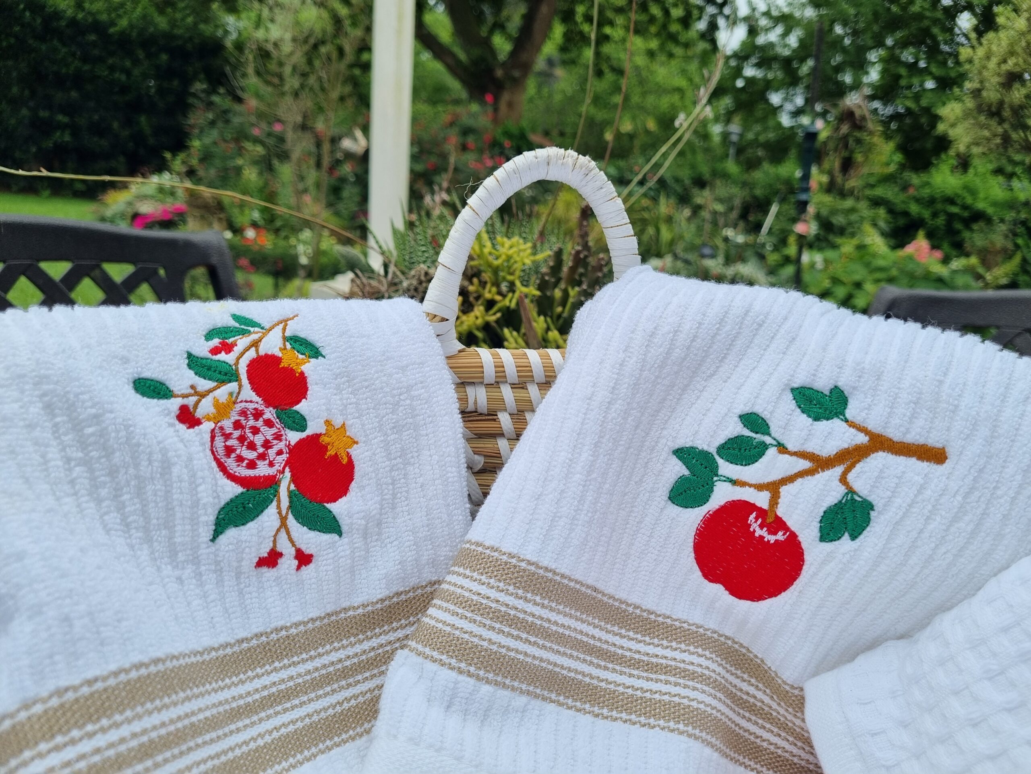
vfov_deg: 53.1
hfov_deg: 67.3
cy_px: 387
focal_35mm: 26
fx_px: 774
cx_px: 516
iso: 50
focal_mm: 5.4
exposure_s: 1/2208
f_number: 1.8
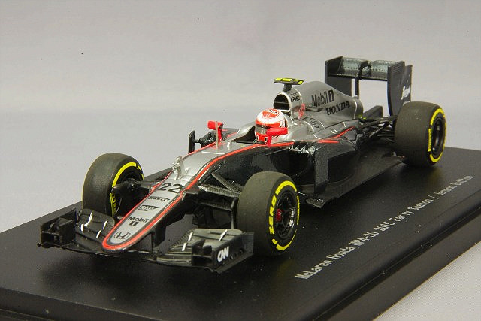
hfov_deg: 18.3
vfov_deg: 12.2
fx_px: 1497
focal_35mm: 112
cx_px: 240
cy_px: 160
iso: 400
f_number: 32
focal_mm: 75
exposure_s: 1
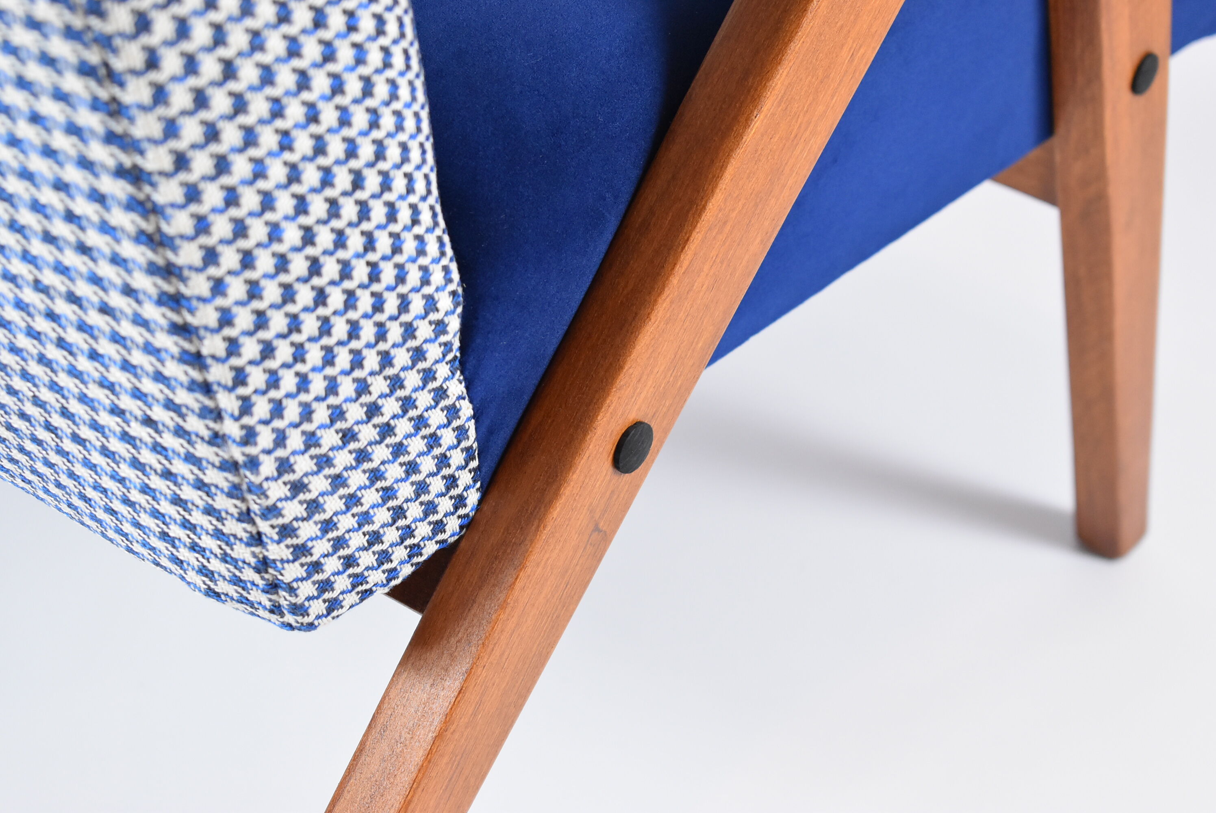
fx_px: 2789
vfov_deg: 16.6
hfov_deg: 24.6
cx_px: 608
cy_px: 406
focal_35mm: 82
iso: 2000
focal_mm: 55
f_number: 5.6
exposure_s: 1/125
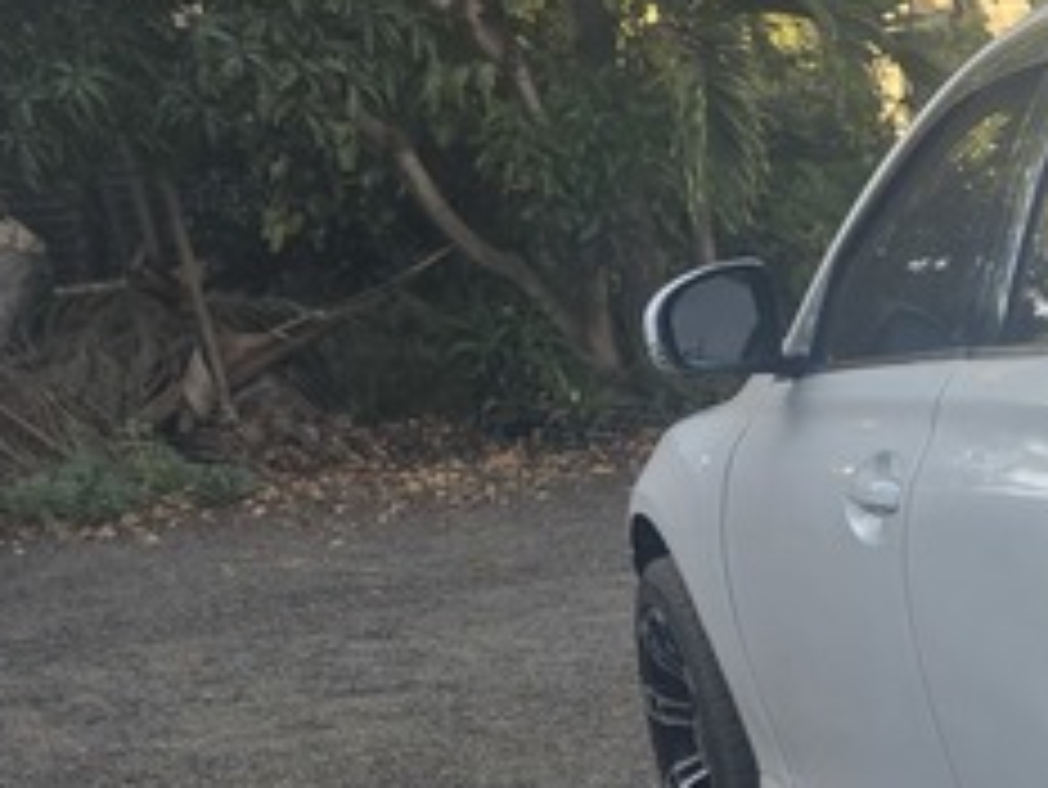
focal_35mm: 79
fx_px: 2393
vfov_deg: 17.5
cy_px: 1040
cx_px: 1763
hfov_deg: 19.7
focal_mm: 6.3
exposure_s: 1/180
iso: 20
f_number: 1.7
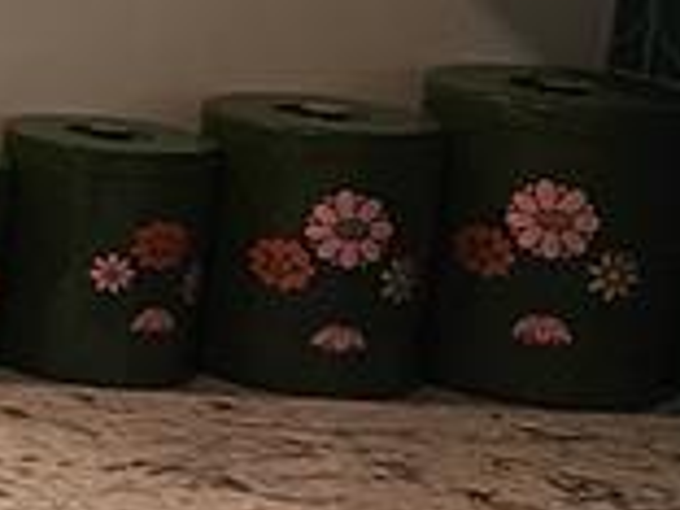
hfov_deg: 7.4
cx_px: -1641
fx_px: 4341
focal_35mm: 221
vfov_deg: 6.6
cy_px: -222
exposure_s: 1/120
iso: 100
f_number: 1.8
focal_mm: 6.4
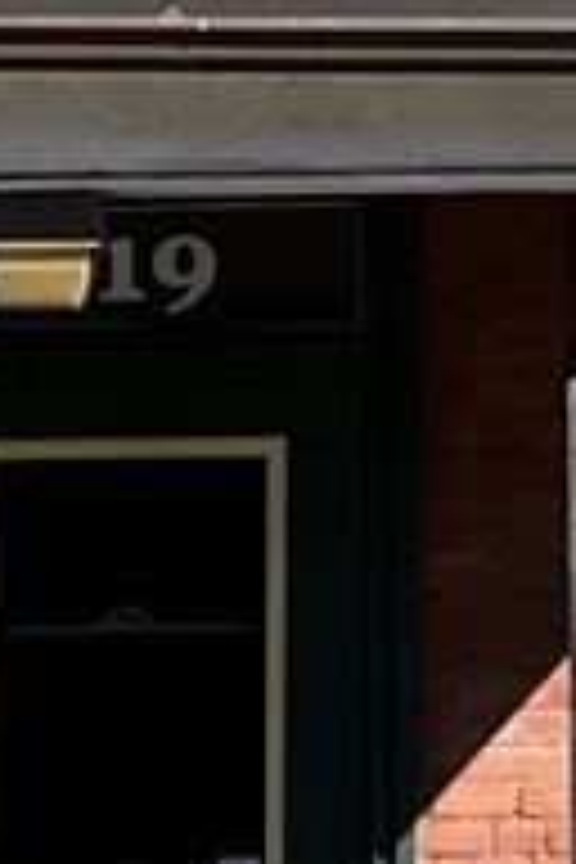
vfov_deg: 7.1
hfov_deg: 4.8
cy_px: -364
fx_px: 6911
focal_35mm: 288
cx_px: 693
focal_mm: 5.7
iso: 50
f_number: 1.5
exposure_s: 1/3077
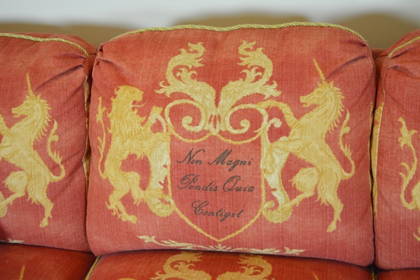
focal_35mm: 48
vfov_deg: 28.1
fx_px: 560
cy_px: 140
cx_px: 210
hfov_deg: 41.1
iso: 800
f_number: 4.8
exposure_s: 1/30
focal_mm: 32
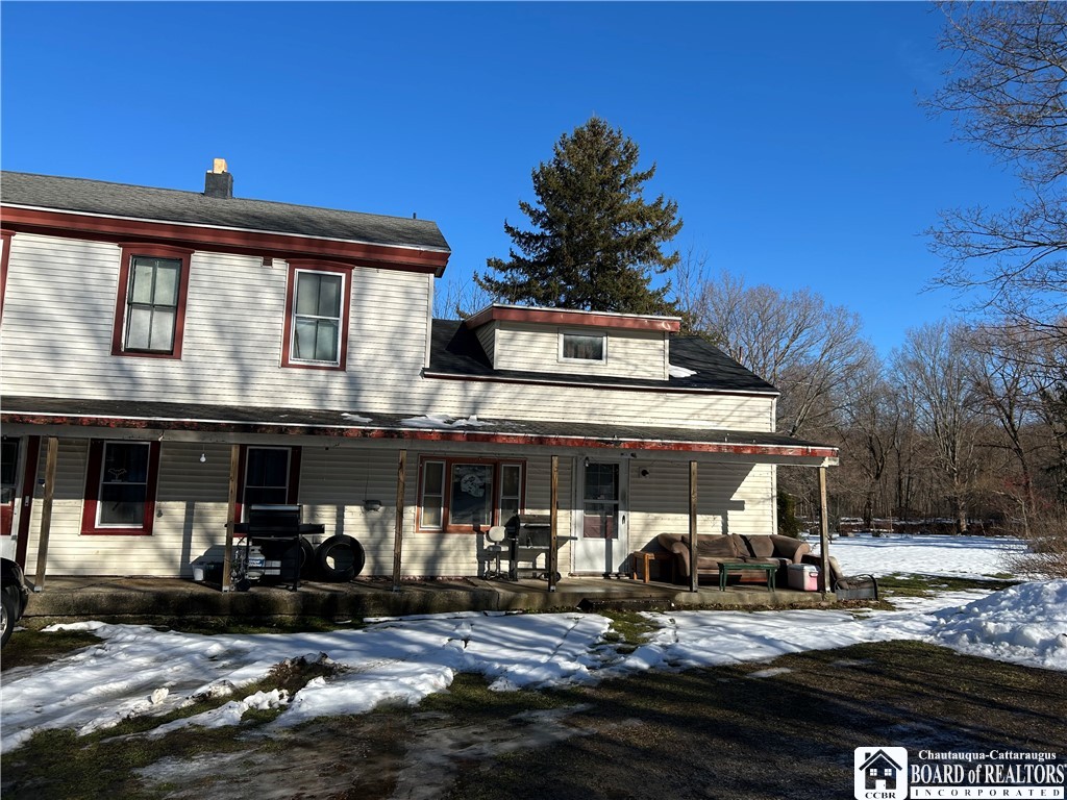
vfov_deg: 53.1
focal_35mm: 26
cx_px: 534
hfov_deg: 67.3
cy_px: 400
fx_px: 801
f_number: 1.5
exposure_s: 1/3831
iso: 50
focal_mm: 5.7
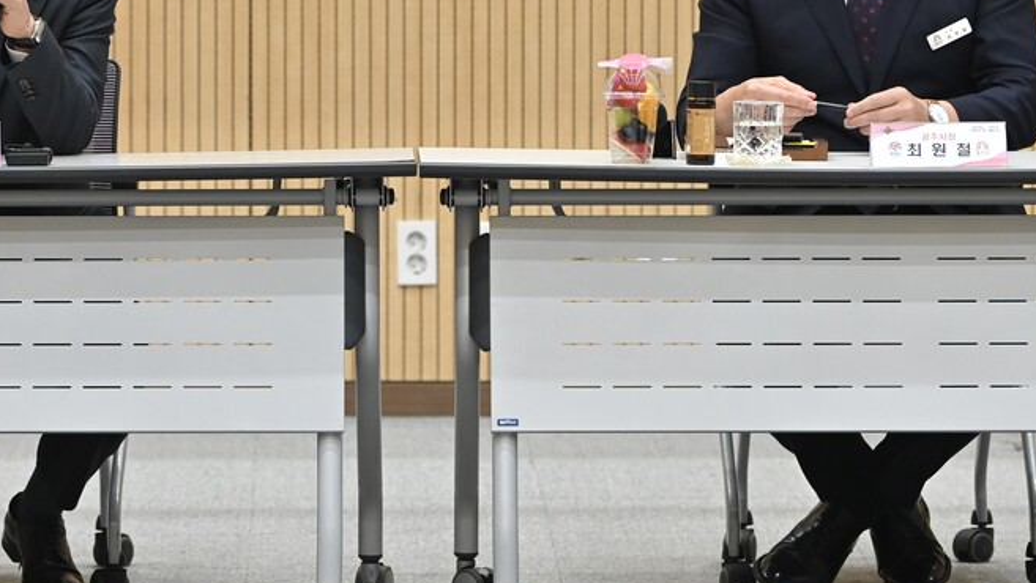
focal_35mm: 306
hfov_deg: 7.0
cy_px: 66
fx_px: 8408
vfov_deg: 4.0
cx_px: 363
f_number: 4
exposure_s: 1/200
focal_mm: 150
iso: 1600
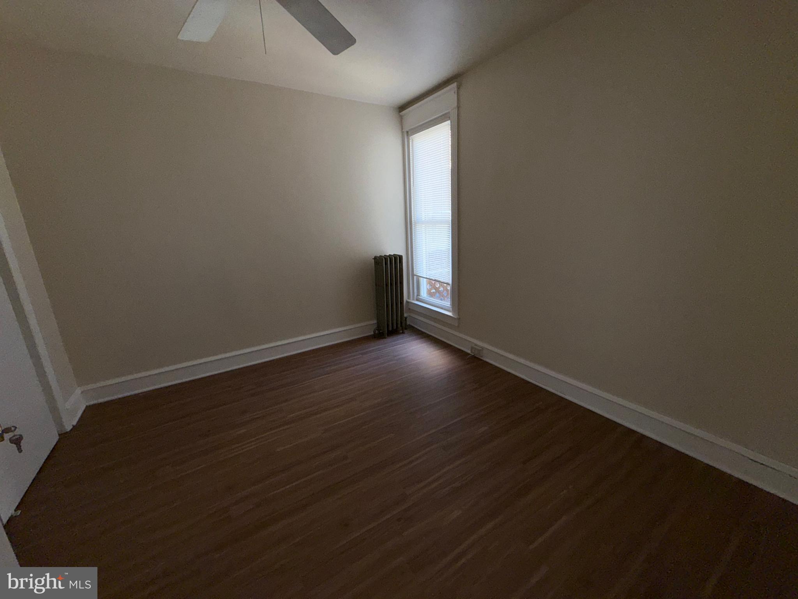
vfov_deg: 85.7
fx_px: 323
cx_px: 399
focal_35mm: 14
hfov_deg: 102.1
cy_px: 300
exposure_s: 1/122
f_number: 2.2
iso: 40
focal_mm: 2.22
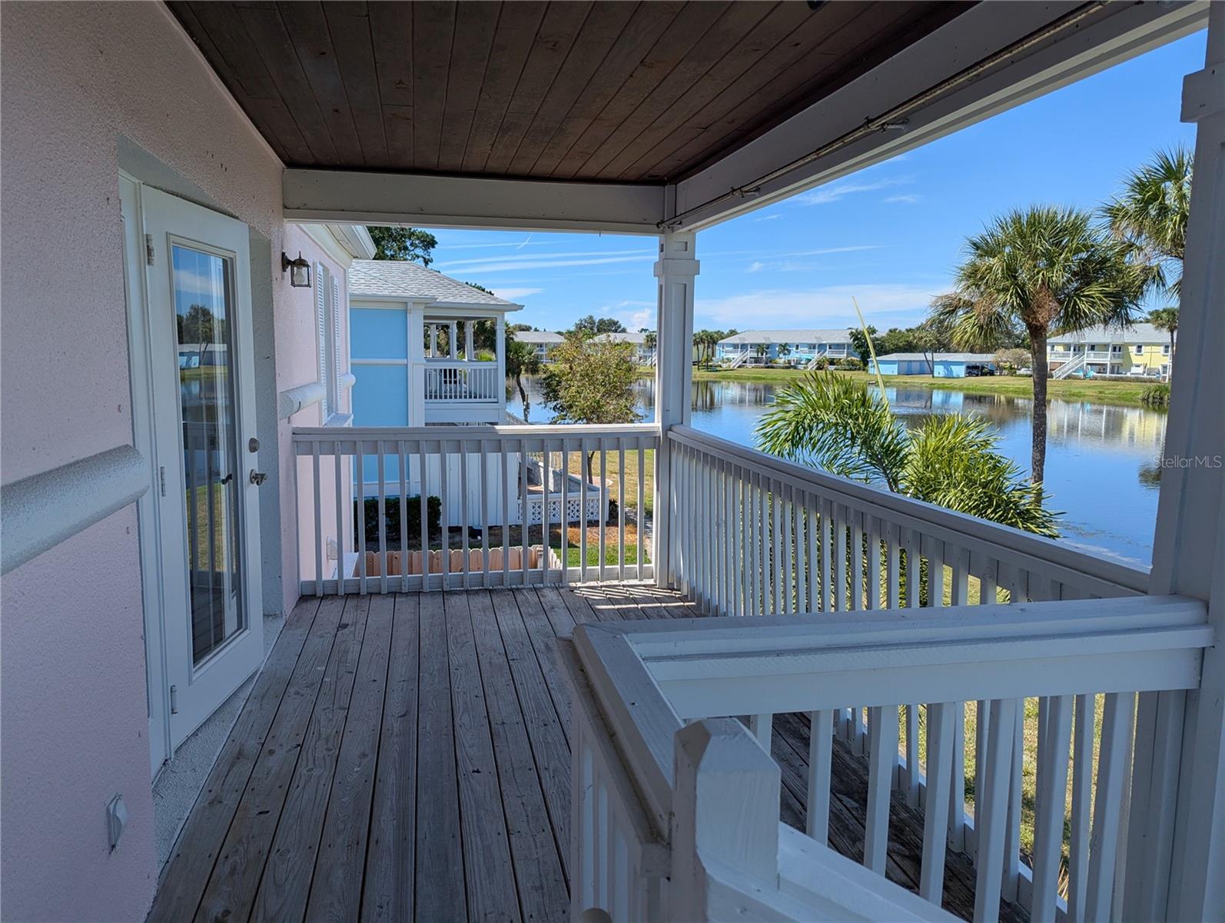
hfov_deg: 71.5
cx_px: 612
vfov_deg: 56.9
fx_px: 850
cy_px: 462
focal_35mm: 24
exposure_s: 1/1770
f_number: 1.85
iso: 46
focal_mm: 6.81
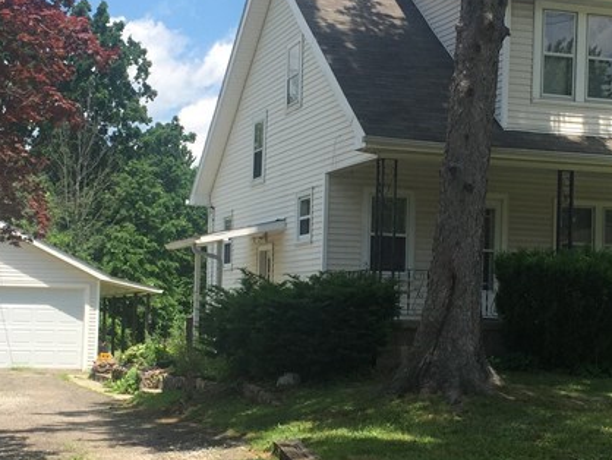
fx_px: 1256
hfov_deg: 27.4
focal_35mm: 71
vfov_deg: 20.7
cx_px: 322
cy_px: 309
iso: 32
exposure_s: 1/1276
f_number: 2.2
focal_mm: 4.15
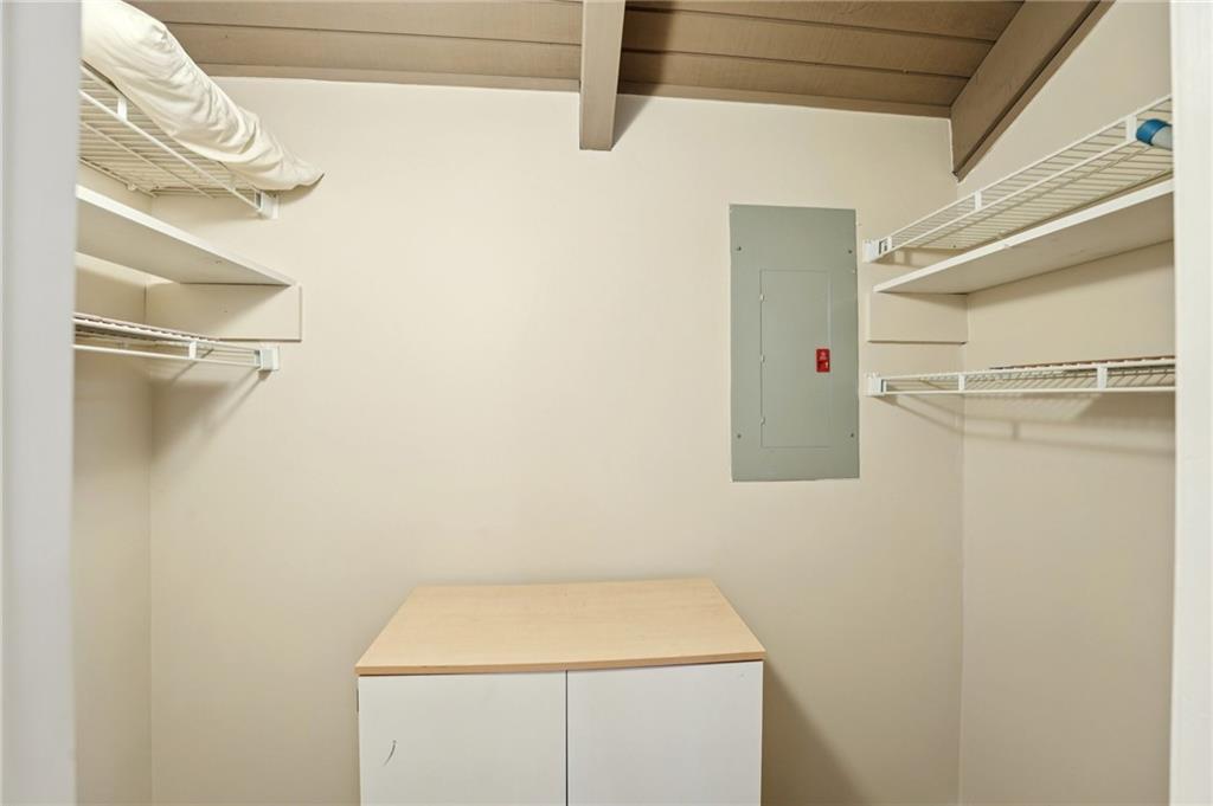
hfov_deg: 104.3
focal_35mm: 14
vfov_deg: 81.1
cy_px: 403
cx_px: 606
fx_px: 471
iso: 320
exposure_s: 1/2
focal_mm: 14
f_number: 8
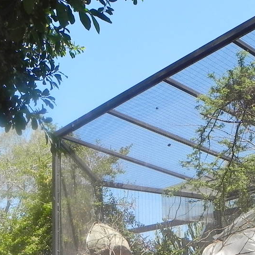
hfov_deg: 24.7
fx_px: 575
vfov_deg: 24.3
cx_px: 193
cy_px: 226
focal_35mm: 69
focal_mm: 4.6
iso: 160
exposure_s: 1/233
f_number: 5.6
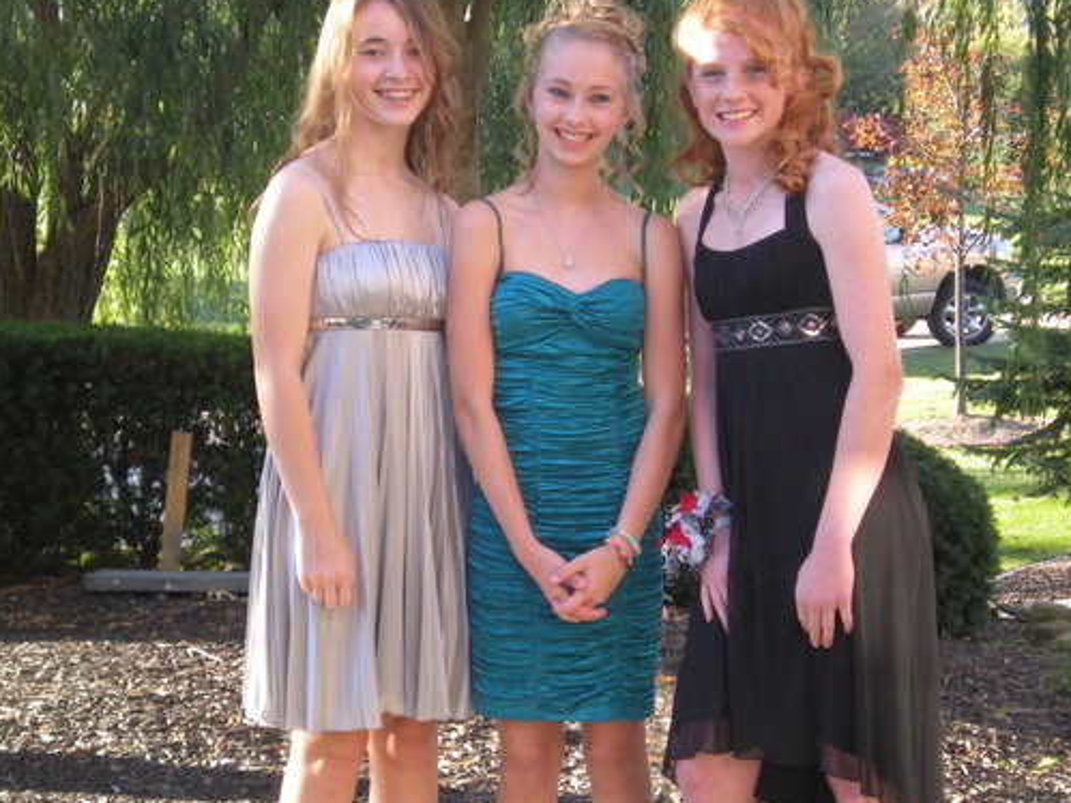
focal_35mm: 95
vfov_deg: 15.6
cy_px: 365
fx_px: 2939
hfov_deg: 20.6
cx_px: 610
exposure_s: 1/114
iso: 194
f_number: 4.6
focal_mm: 12.3
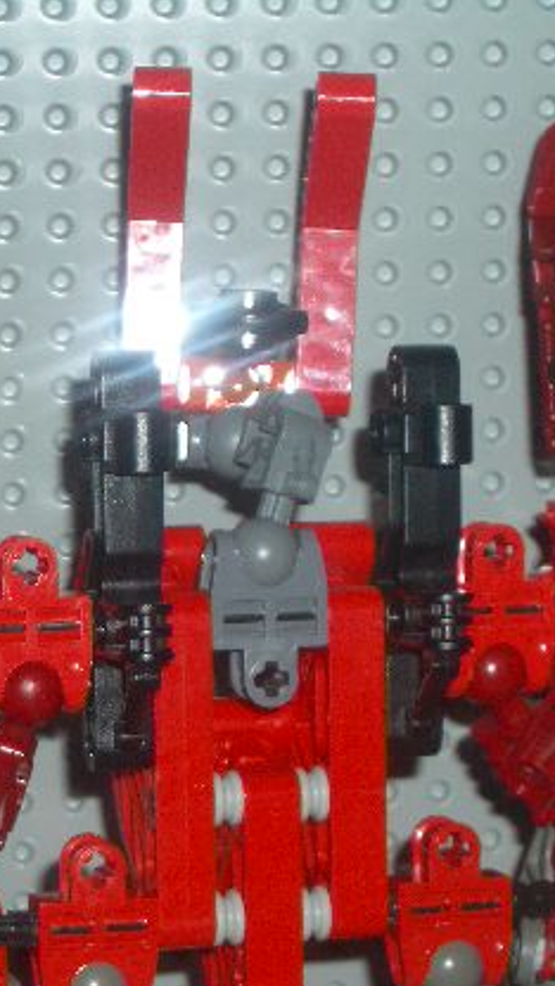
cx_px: 138
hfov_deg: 9.8
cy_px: 566
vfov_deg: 17.3
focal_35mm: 124
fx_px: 3244
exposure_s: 1/60
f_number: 3.9
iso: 100
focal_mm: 12.2
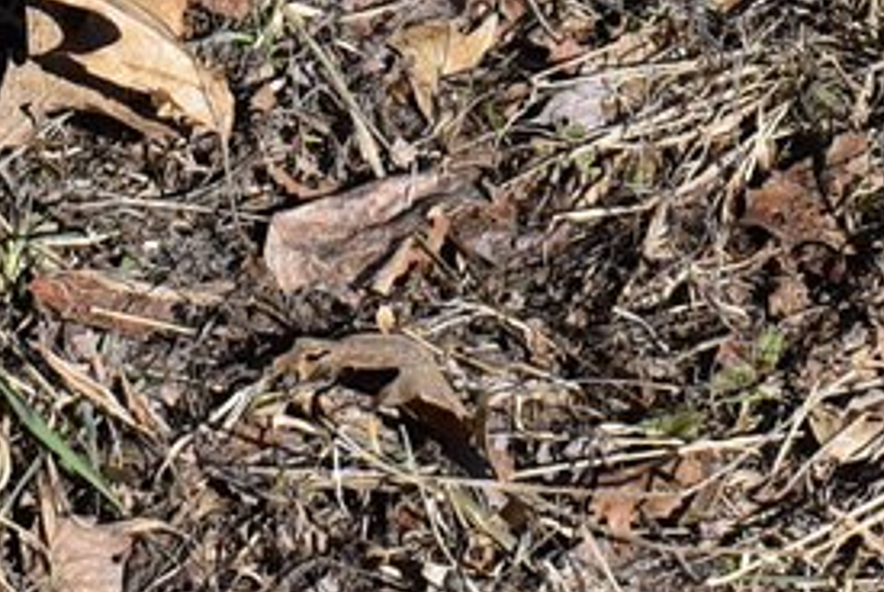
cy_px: -919
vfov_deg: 5.5
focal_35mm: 241
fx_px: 5924
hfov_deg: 8.5
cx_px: 485
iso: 100
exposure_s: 1/250
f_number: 8
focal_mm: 26
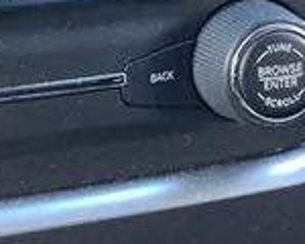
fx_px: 921
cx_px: 43
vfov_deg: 14.5
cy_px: -69
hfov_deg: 18.6
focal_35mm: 102
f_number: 2.4
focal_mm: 3.3
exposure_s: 1/50
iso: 125
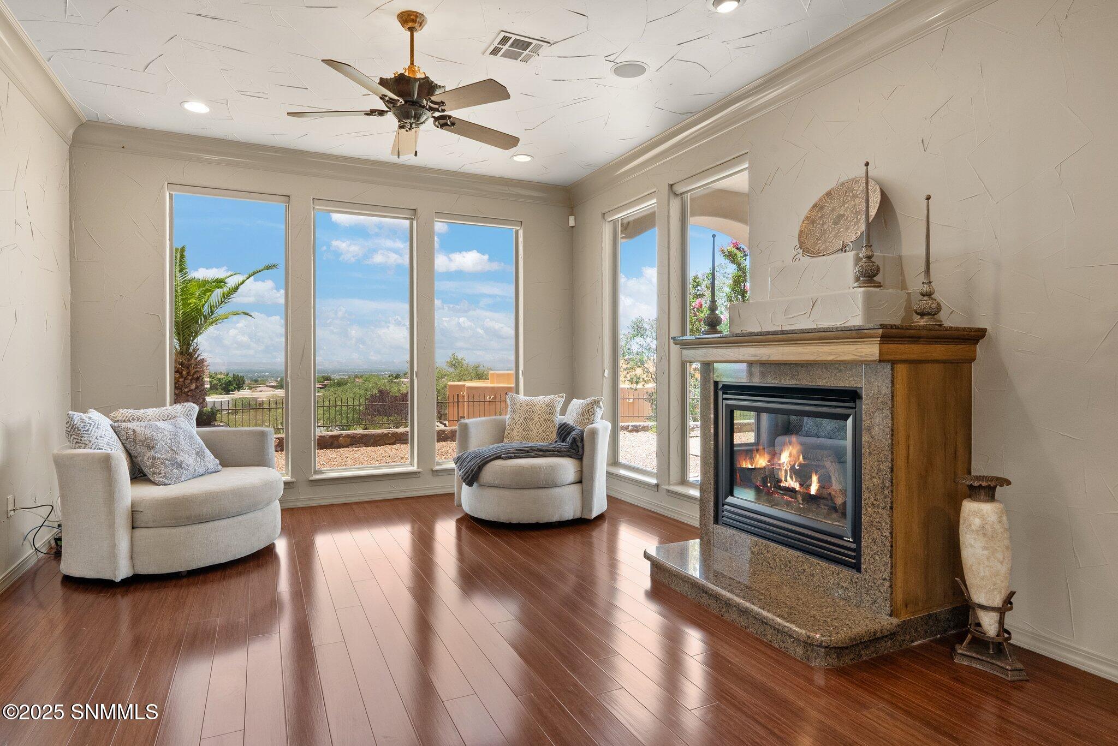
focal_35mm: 20
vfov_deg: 62.0
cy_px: 373
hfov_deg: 84.0
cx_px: 559
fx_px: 621
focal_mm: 20
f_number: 9
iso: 250
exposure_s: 1/10
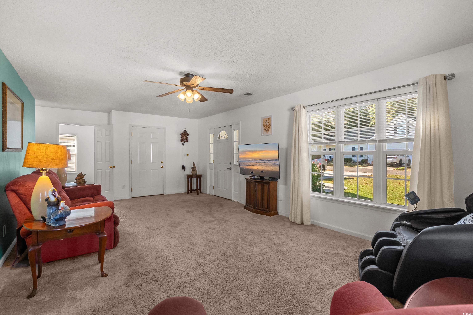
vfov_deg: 73.7
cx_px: 236
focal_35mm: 16
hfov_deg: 96.7
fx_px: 210
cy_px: 158
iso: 1250
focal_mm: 16
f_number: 8
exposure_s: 1/15
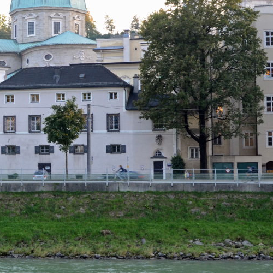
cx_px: 33
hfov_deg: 23.1
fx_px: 651
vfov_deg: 23.6
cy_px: 92
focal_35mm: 73
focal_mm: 28
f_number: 8
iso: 200
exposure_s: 1/25
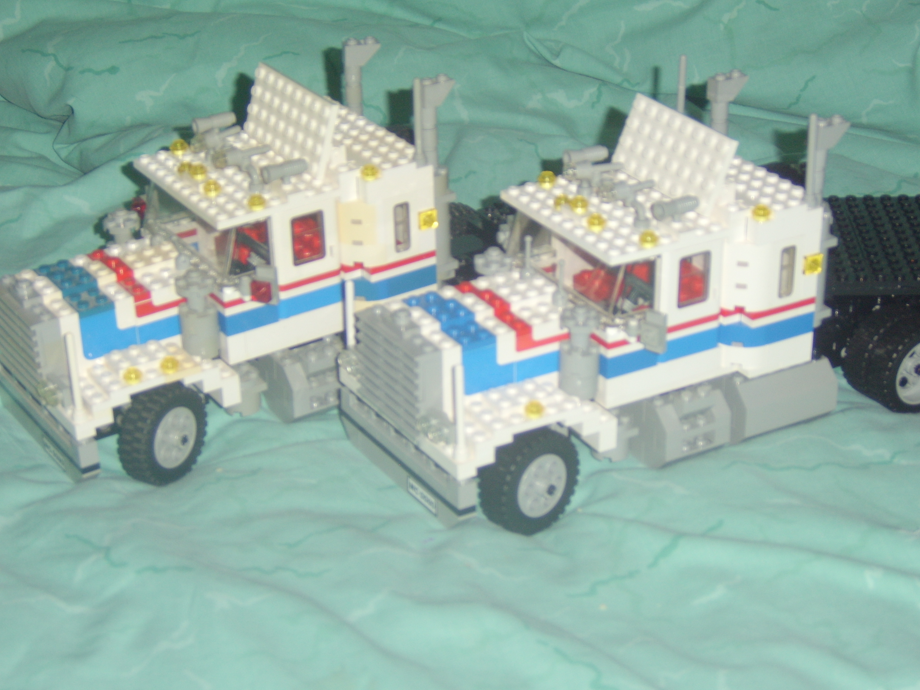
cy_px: 350
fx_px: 1674
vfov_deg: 23.3
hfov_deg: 30.7
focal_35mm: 63
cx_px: 458
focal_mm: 16.25
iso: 141
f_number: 4
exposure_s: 1/60
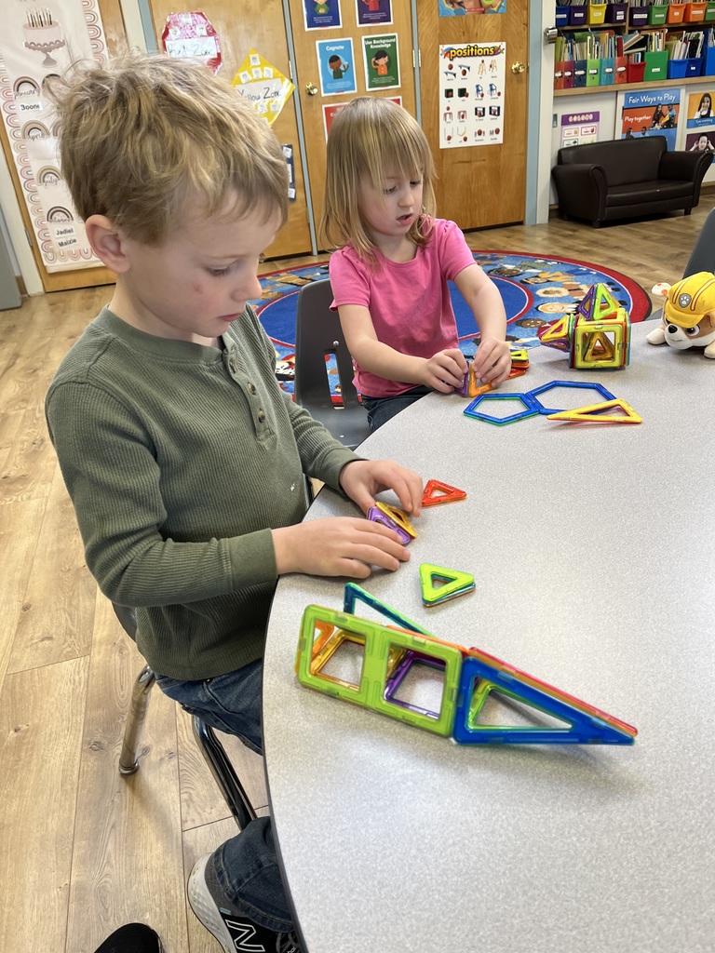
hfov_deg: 53.1
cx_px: 358
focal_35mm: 26
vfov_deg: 67.3
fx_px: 716
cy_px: 476
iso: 80
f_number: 1.6
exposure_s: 1/60
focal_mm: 5.1
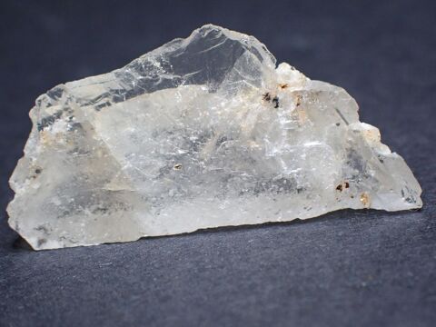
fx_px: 1260
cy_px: 164
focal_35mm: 100
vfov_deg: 14.8
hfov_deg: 19.6
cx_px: 218
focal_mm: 18
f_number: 4.9
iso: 800
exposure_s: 1/160
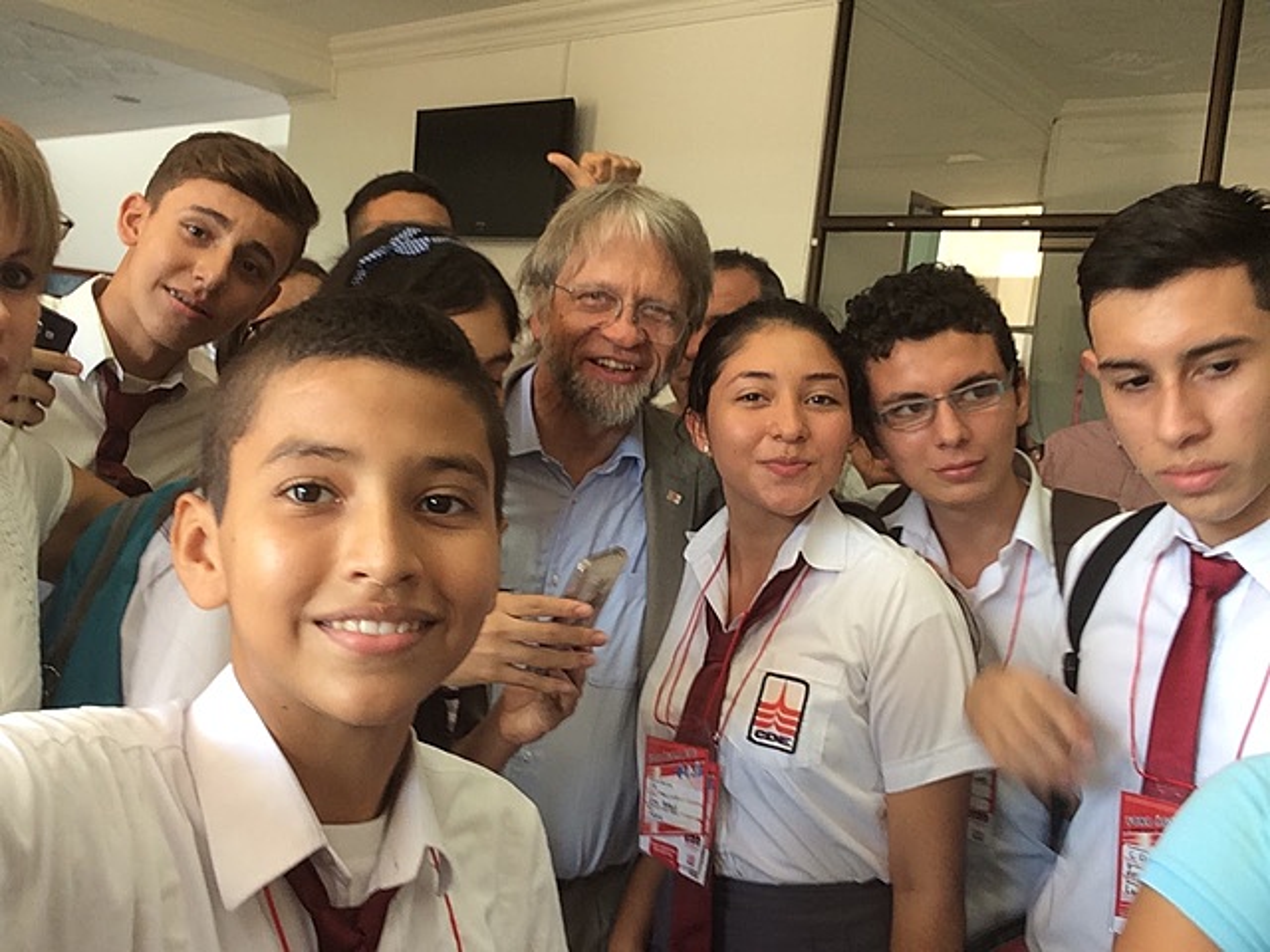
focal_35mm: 31
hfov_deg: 58.4
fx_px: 1137
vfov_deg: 45.4
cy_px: 476
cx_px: 635
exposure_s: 1/30
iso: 50
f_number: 2.4
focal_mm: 2.15
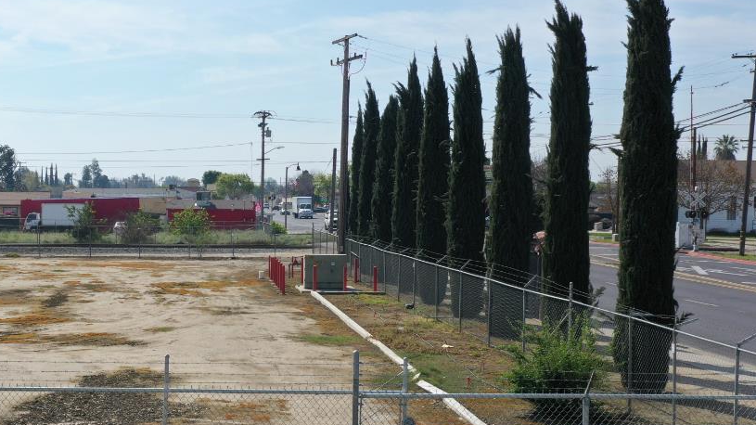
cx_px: 194
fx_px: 1082
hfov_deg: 37.6
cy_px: 248
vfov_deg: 22.2
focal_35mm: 54
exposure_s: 1/640
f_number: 6.3
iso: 100
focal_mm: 10.26
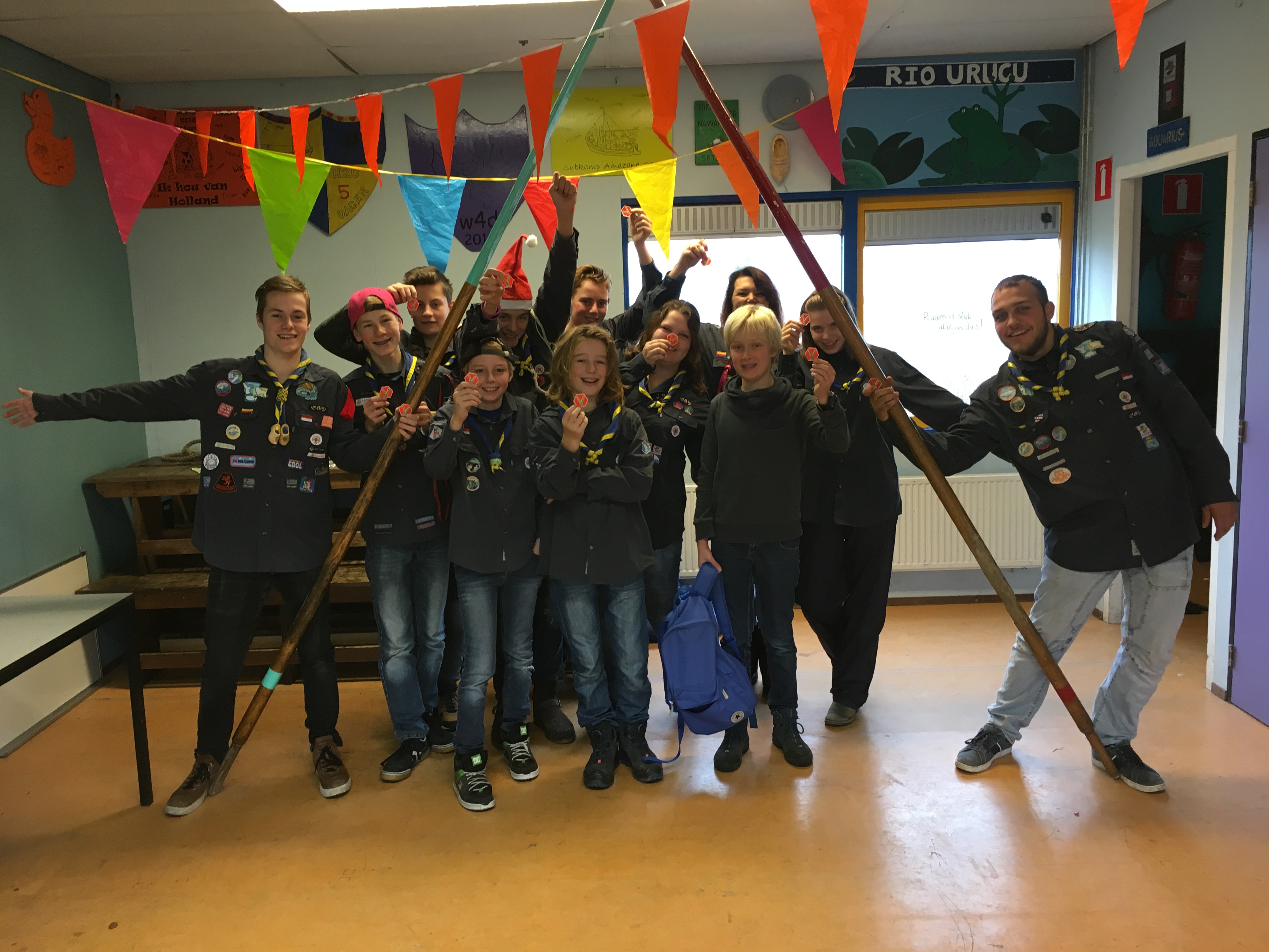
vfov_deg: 48.2
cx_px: 634
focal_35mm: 29
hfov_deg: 61.7
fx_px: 1063
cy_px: 476
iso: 80
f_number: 2.2
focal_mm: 4.15
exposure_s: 1/33
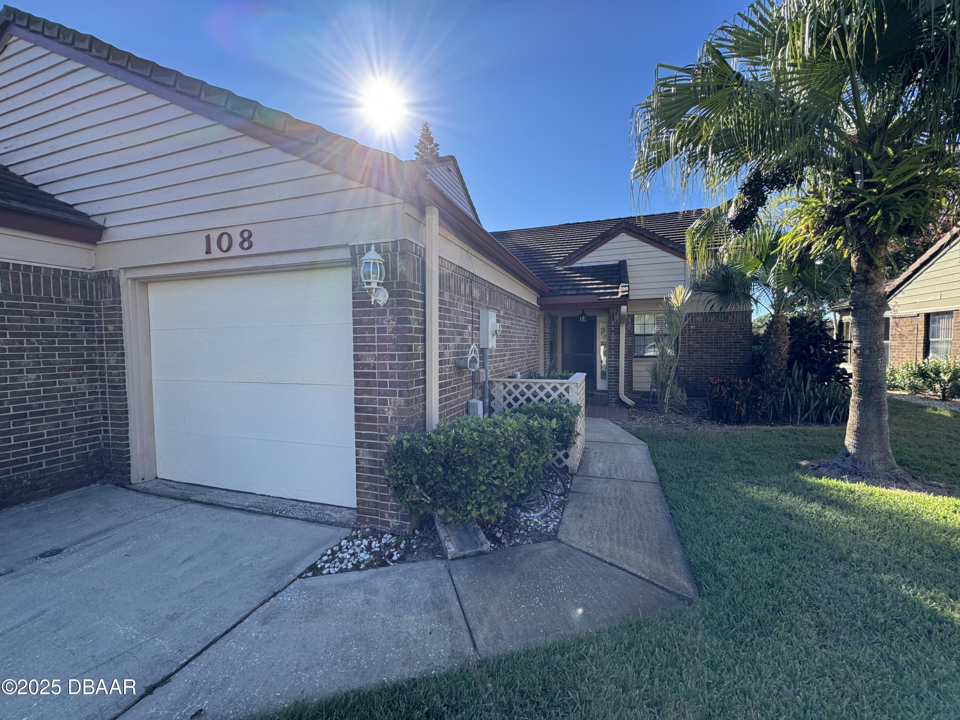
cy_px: 360
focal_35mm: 14
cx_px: 480
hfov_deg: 102.1
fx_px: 388
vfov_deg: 85.7
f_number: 2.2
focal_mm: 2.22
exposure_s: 1/464
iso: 40
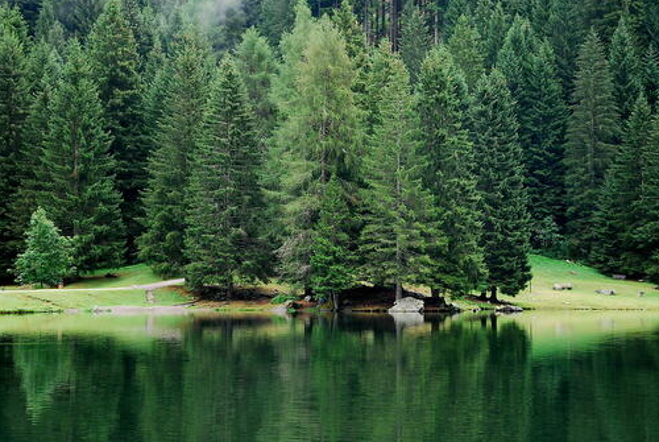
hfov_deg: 22.6
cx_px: 368
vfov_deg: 15.2
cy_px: 194
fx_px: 1650
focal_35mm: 90
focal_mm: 50
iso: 100
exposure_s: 1/40
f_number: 5
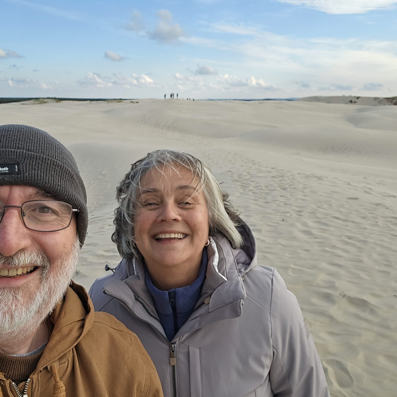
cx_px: 158
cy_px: 197
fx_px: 389
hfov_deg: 53.6
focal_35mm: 30
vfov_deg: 54.0
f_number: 2.2
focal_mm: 3.3
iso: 25
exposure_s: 1/496
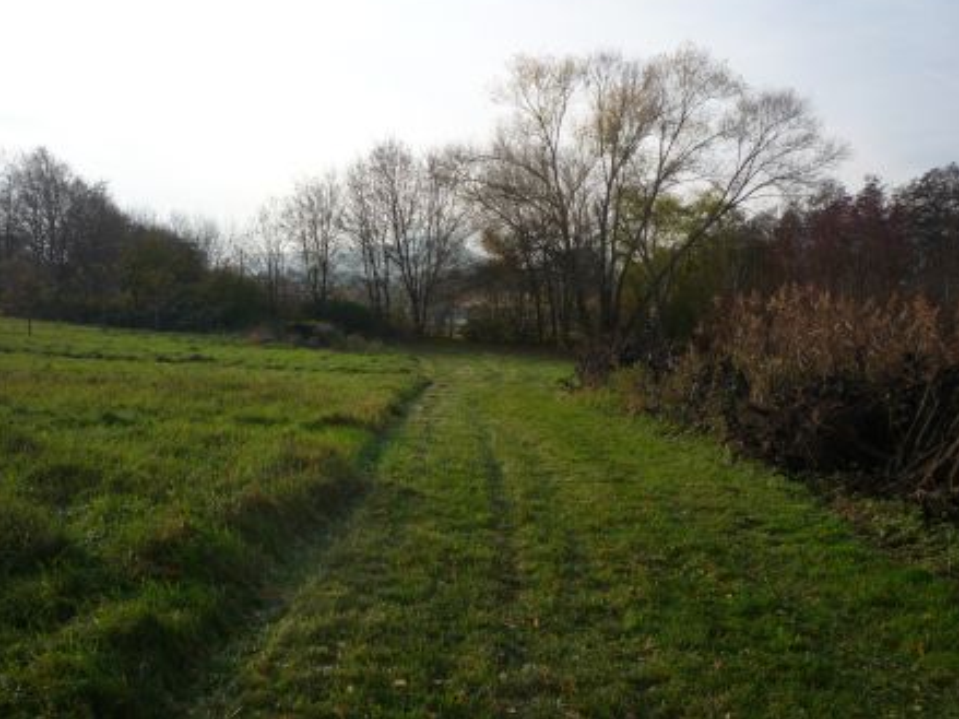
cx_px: 505
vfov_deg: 40.6
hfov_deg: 52.6
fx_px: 969
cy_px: 328
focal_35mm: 35
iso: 100
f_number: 4
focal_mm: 5.2
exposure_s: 1/400
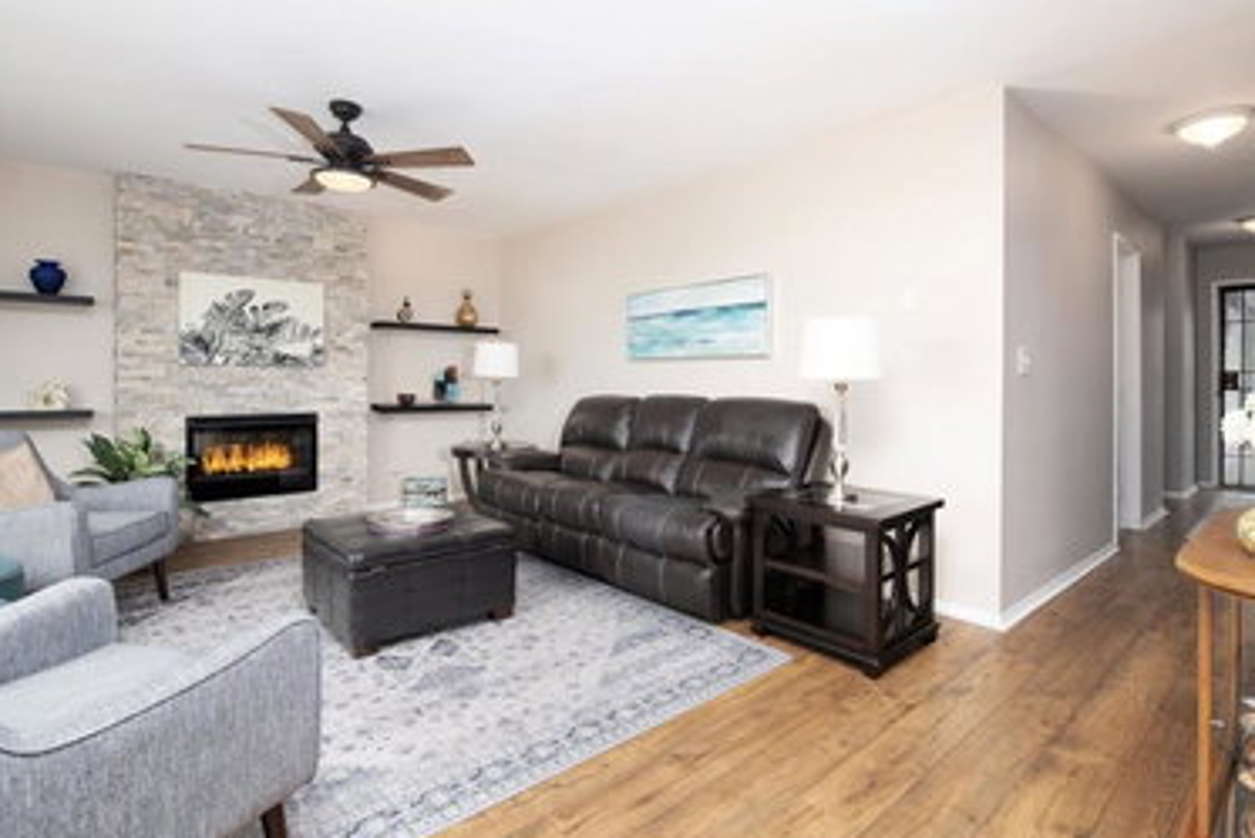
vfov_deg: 67.3
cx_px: 609
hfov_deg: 90.0
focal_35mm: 18
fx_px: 628
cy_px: 377
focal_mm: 14
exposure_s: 1/200
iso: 320
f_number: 8
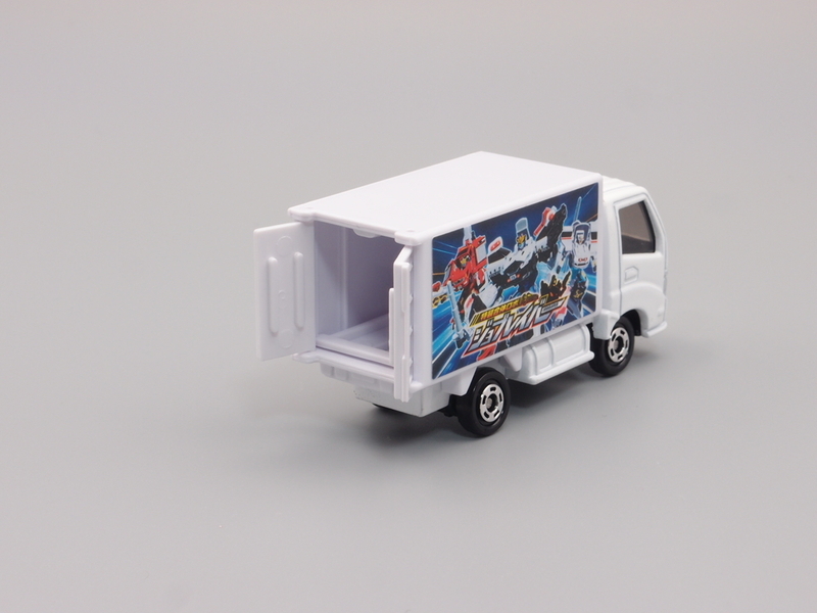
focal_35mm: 84
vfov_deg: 17.6
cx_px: 408
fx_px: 1983
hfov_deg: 23.3
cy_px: 306
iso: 100
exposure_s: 1/5
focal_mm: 18.15
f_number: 8
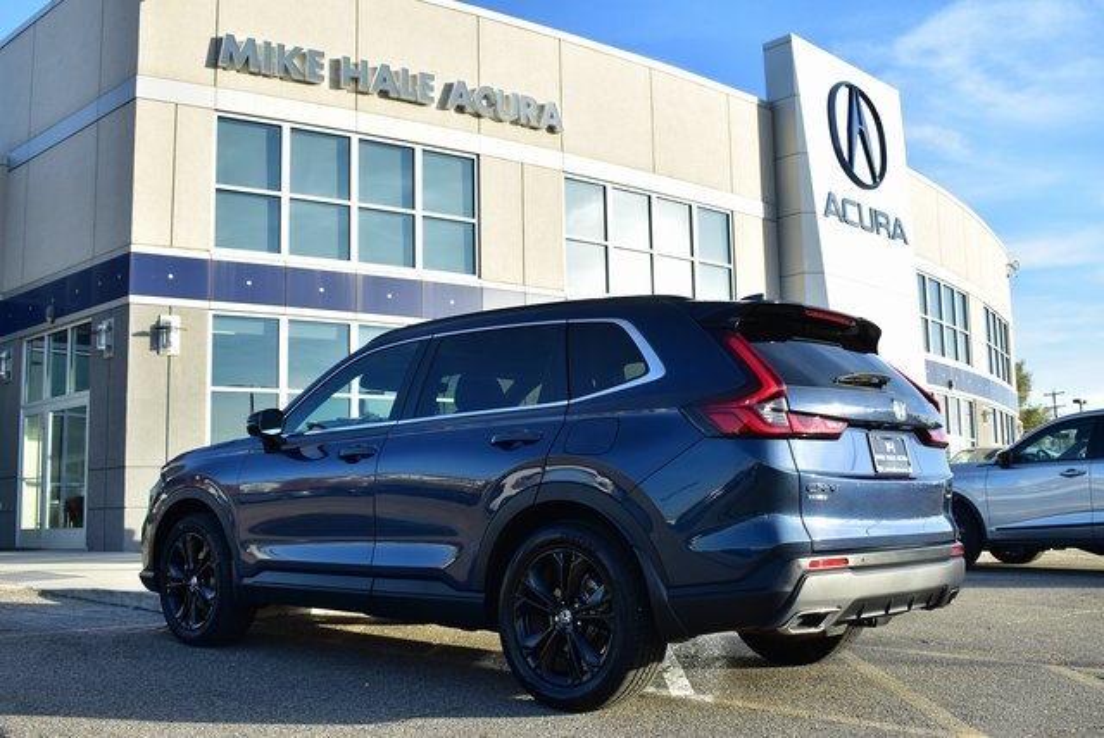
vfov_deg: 35.6
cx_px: 552
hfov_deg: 51.2
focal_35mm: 38
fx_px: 1151
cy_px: 369
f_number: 7.1
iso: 100
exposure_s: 1/200
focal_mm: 25
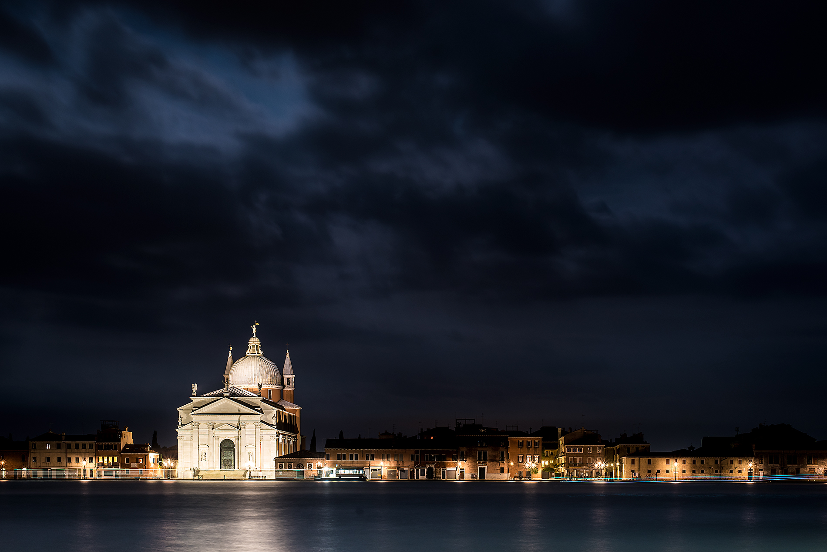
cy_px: 276
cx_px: 414
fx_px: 1149
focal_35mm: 50
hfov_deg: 39.6
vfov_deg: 27.0
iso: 100
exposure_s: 30
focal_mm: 50
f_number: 8
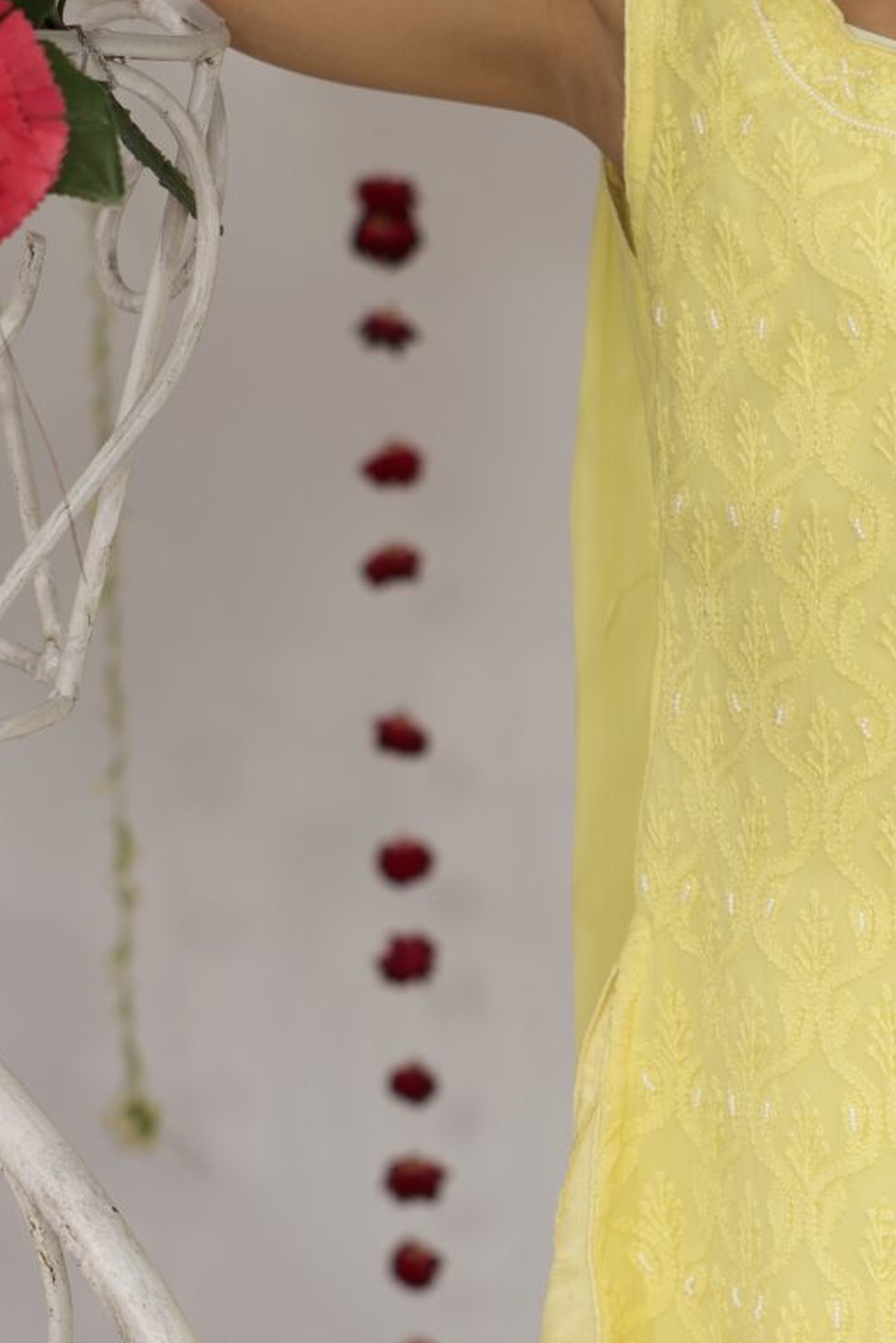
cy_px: 845
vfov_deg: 12.7
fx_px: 6045
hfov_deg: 8.4
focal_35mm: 162
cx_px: 967
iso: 64
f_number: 3.2
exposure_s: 1/250
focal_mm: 50
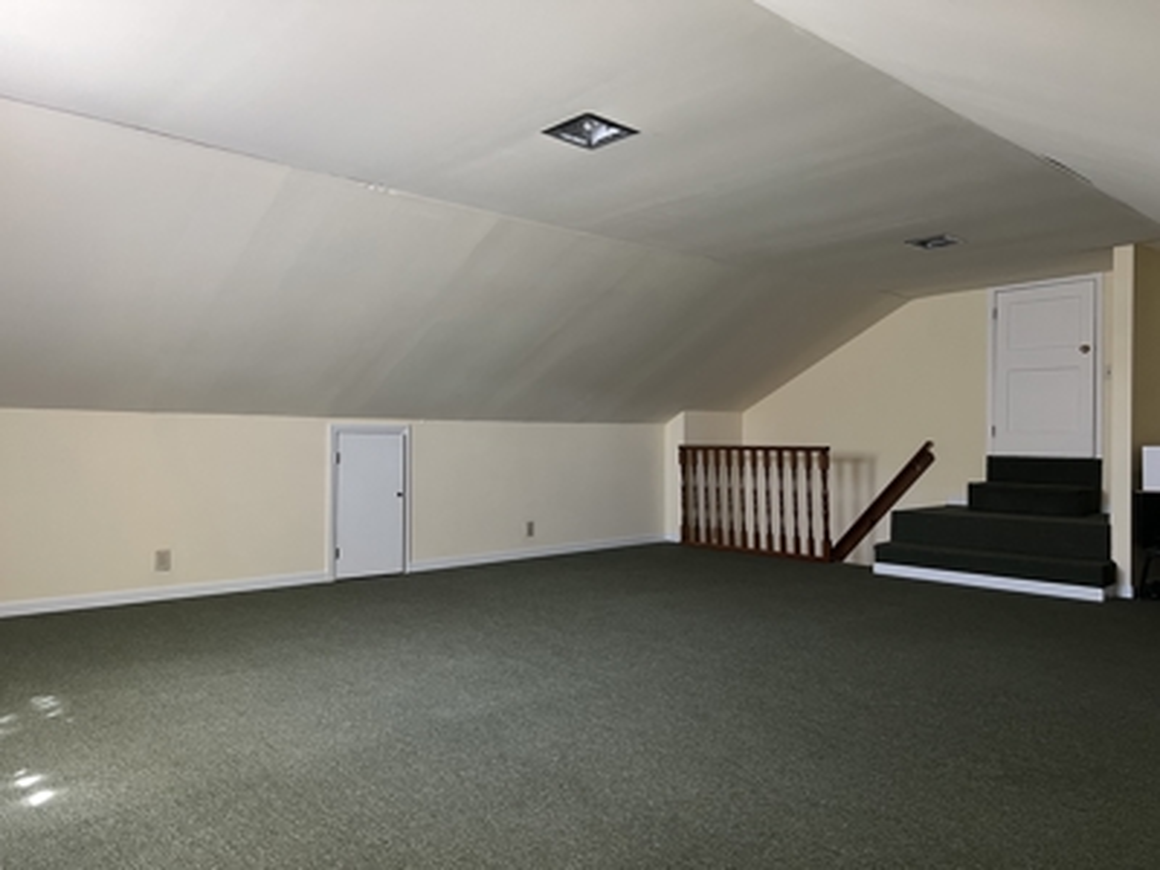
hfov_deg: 67.3
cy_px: 435
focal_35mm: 26
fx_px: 871
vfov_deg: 53.1
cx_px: 580
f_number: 1.5
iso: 250
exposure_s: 1/60
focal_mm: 5.7
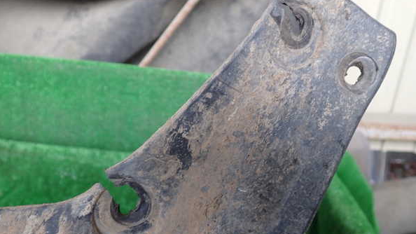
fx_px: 364
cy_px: 104
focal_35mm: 33
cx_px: 208
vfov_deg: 35.6
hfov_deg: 59.5
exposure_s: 1/40
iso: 200
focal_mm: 5.4
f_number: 2.3
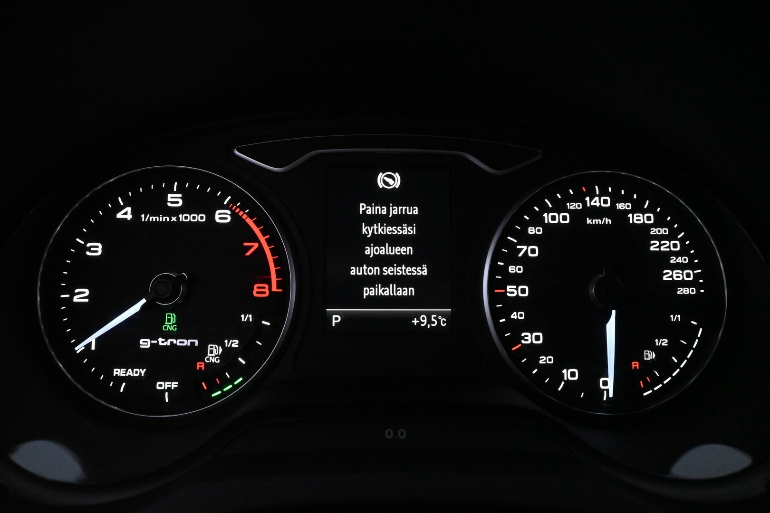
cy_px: 256
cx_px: 385
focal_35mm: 27
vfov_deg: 47.9
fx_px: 577
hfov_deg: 67.4
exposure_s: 1/80
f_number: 7.1
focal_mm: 18
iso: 8000
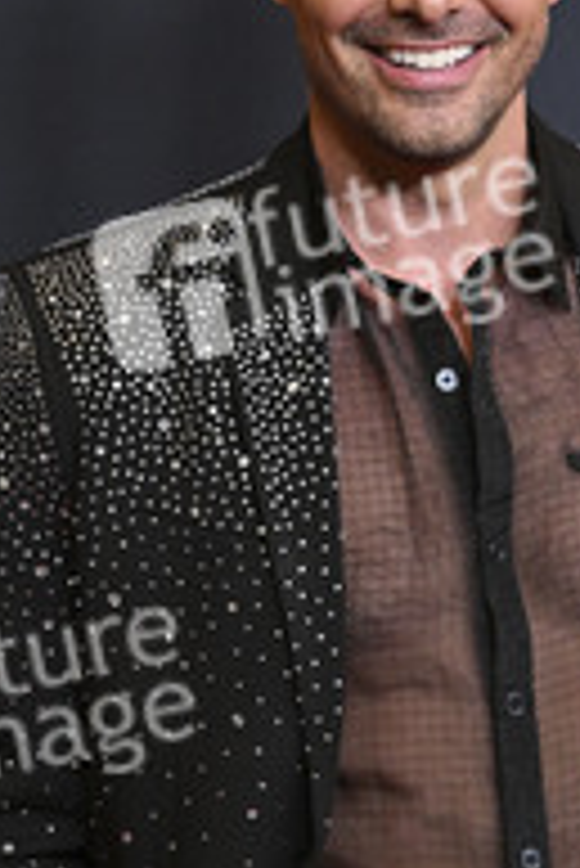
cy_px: 490
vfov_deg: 11.5
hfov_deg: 7.7
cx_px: 454
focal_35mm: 178
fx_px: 4294
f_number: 5.6
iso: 4000
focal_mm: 86
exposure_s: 1/250
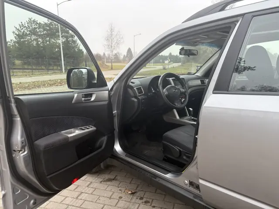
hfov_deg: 67.3
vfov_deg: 53.1
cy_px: 104
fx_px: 210
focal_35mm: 26
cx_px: 140
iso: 64
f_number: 1.6
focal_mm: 5.96
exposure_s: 1/189
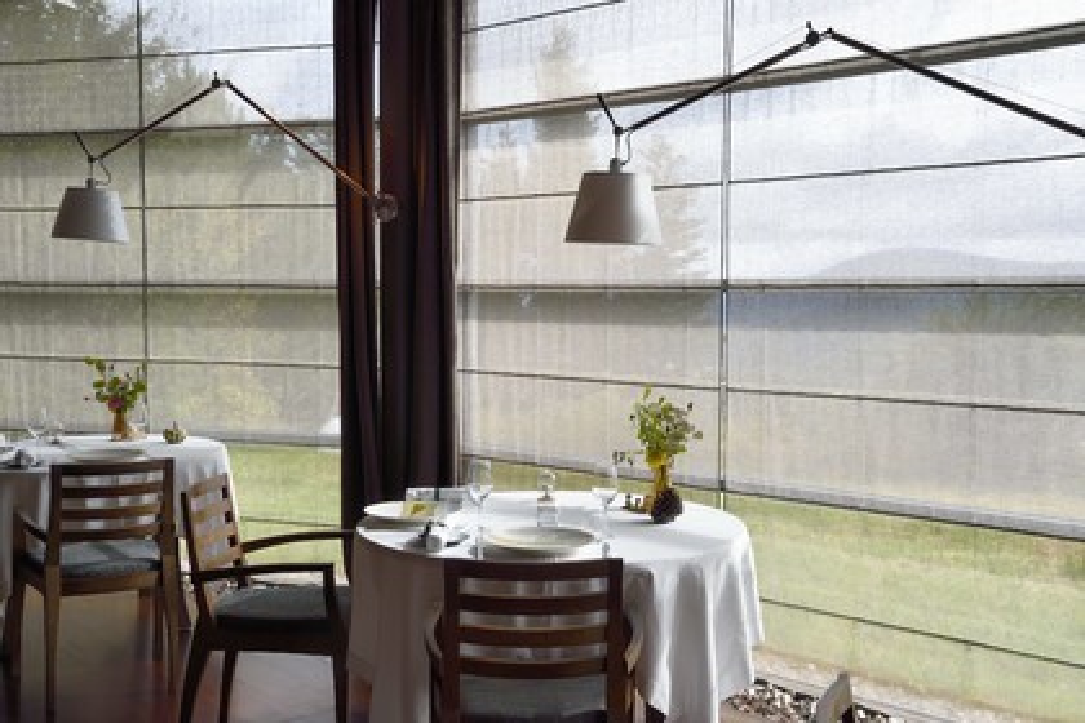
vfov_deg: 29.9
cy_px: 362
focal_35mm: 45
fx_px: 1356
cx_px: 542
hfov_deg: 43.6
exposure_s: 1/100
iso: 1600
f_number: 22
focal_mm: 45
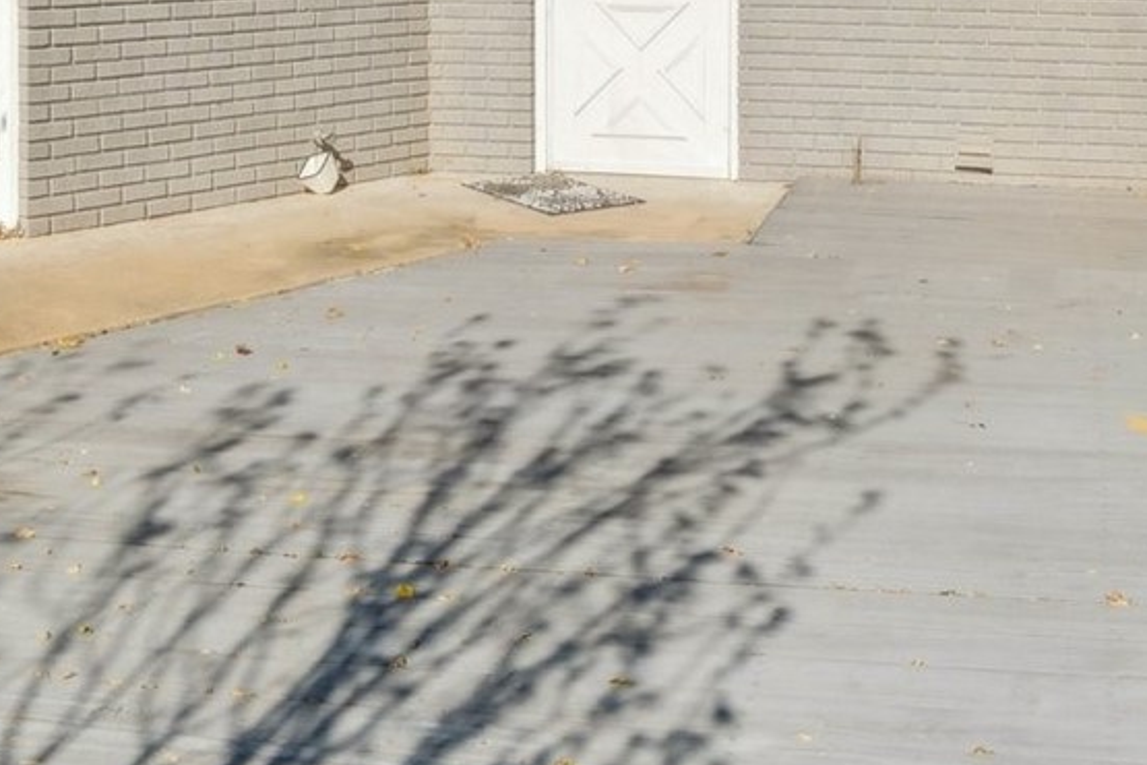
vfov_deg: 23.0
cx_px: 651
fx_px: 1752
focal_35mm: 55
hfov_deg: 36.2
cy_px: -92
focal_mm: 10
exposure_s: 1/500
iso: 100
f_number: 8
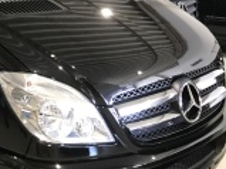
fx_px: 528
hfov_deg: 22.5
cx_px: -34
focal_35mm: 81
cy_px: 2
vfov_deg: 17.8
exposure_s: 1/17
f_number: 1.8
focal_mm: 3.99
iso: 64
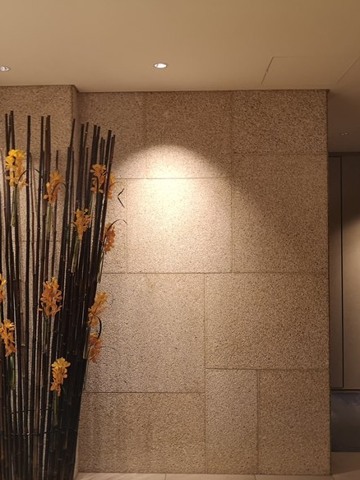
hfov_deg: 38.7
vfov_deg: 50.1
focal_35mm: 37
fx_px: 513
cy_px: 246
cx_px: 169
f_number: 1.8
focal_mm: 3.95
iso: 250
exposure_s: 1/30
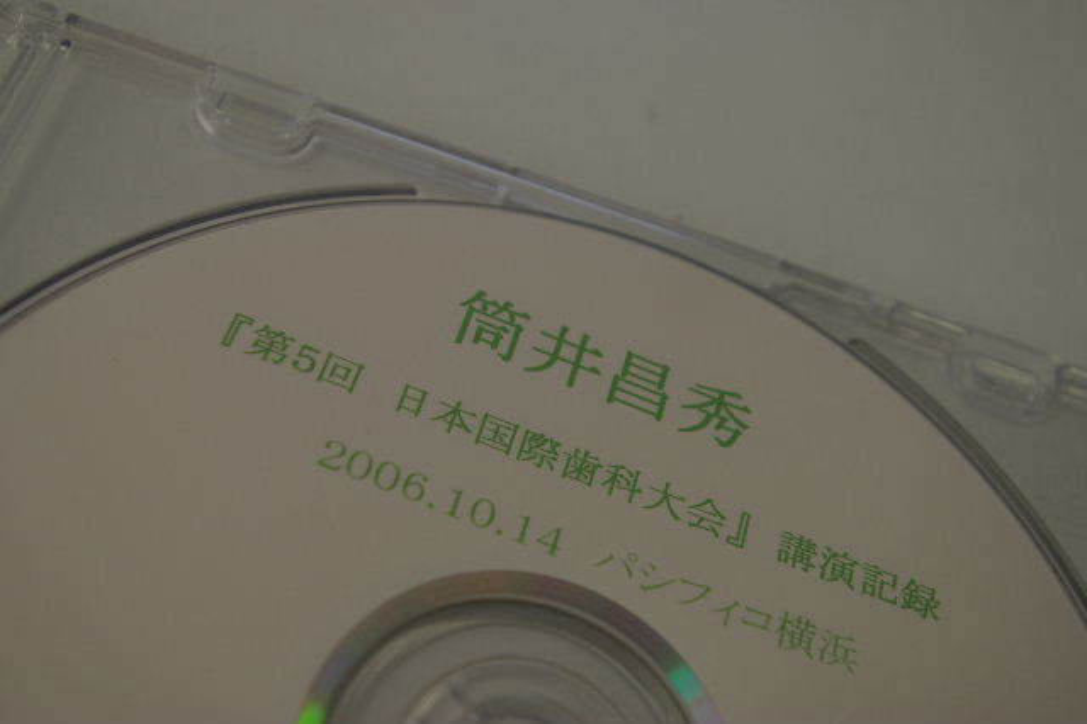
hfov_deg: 37.9
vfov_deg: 25.7
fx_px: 1584
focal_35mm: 52
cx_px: 544
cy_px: 362
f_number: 5.6
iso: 200
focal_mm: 35
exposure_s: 1/90
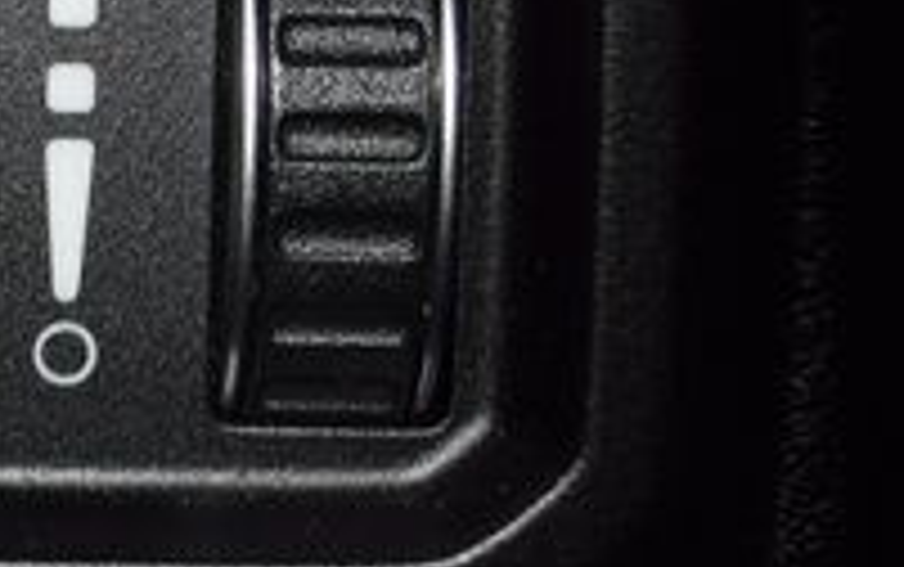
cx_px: -953
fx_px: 6140
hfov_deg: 8.0
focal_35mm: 249
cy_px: 209
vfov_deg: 5.3
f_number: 8
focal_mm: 32
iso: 100
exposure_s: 1/60
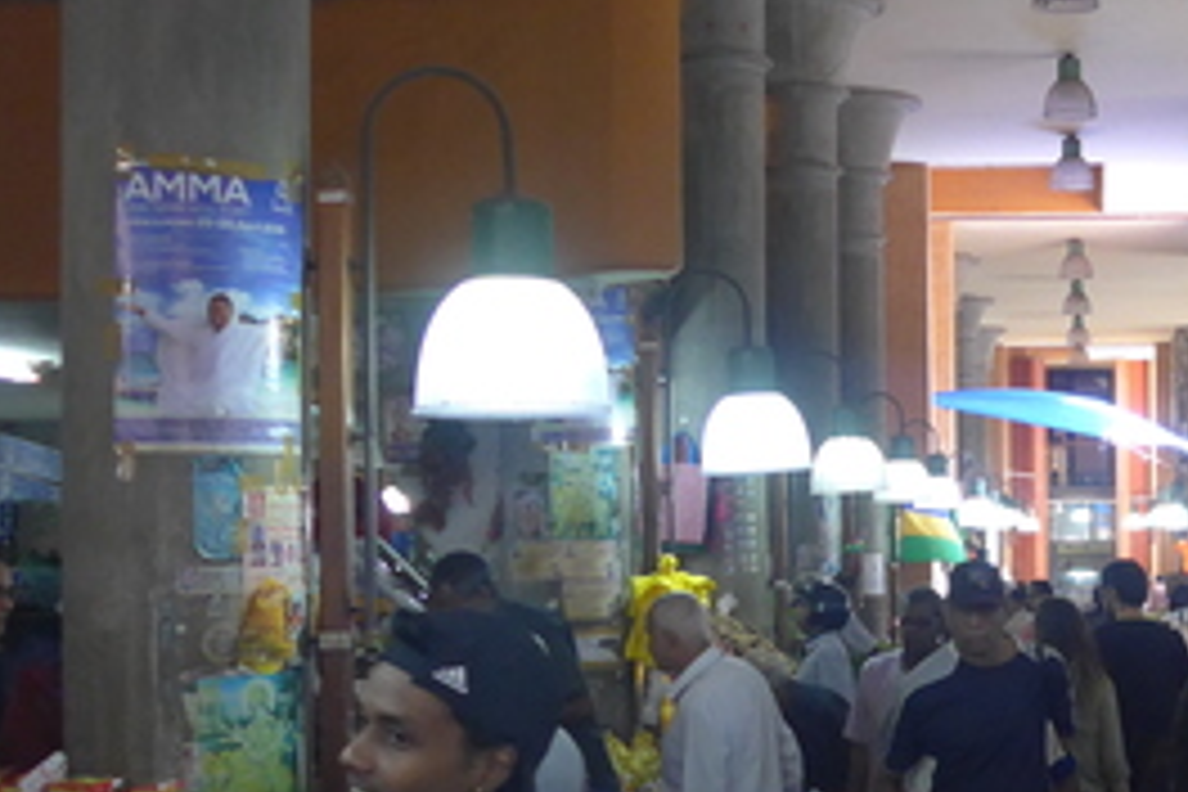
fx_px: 2409
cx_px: 1112
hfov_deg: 26.6
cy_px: 490
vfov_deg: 18.6
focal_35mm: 73
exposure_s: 1/125
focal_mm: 6
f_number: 2
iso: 400
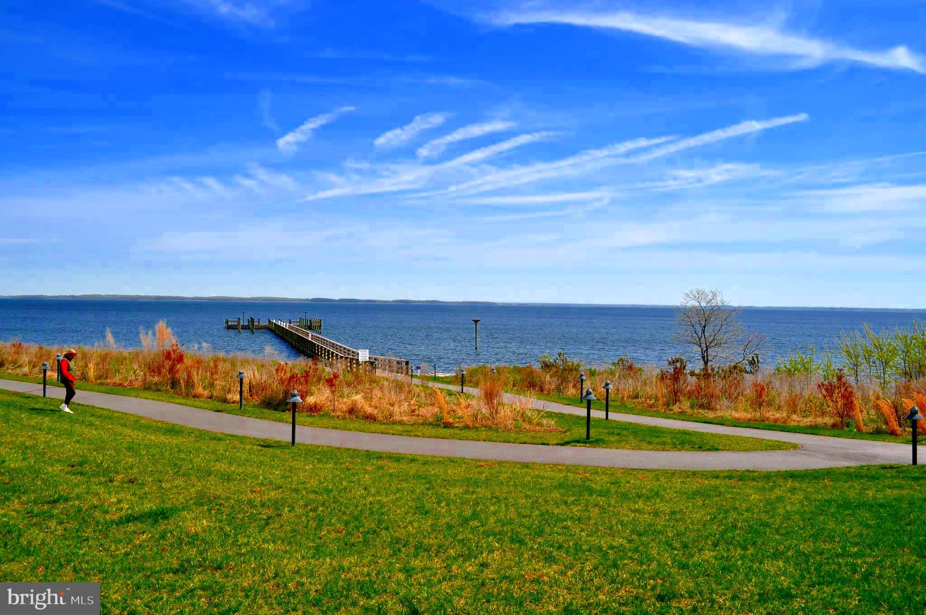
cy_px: 308
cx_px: 463
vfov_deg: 43.5
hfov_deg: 62.0
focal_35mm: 30
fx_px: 771
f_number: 11
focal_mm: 20
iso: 200
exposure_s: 1/500
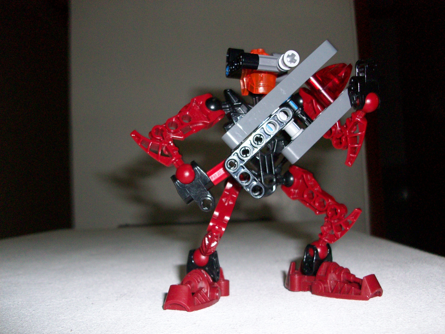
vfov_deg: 41.8
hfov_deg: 54.0
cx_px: 222
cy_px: 167
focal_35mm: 34
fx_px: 437
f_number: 2.8
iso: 160
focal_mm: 5.7
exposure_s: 1/60
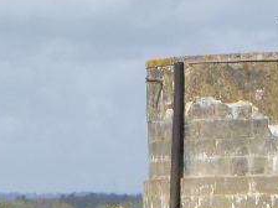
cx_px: 185
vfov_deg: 3.1
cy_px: 144
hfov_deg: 4.1
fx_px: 3879
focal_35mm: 483
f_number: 5.7
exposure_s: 1/320
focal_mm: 18
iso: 100
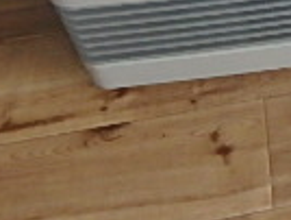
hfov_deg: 17.4
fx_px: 842
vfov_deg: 13.0
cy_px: -211
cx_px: 452
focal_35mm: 100
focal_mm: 3.7
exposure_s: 1/30
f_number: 6
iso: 320
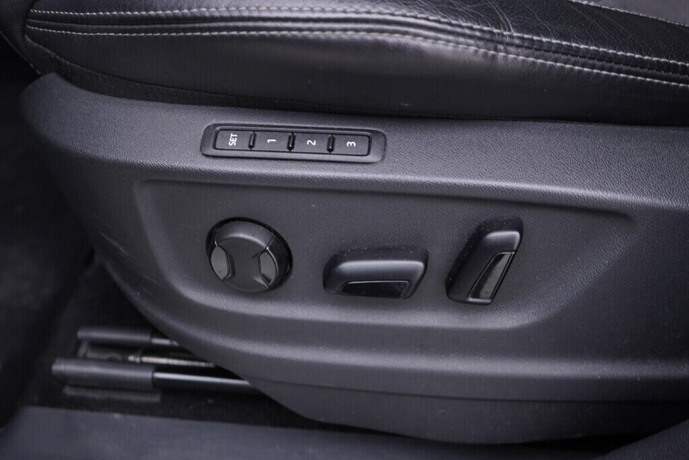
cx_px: 344
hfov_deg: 53.1
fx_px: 689
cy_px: 230
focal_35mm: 36
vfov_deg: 36.9
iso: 200
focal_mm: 24
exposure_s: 1/40
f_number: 2.8
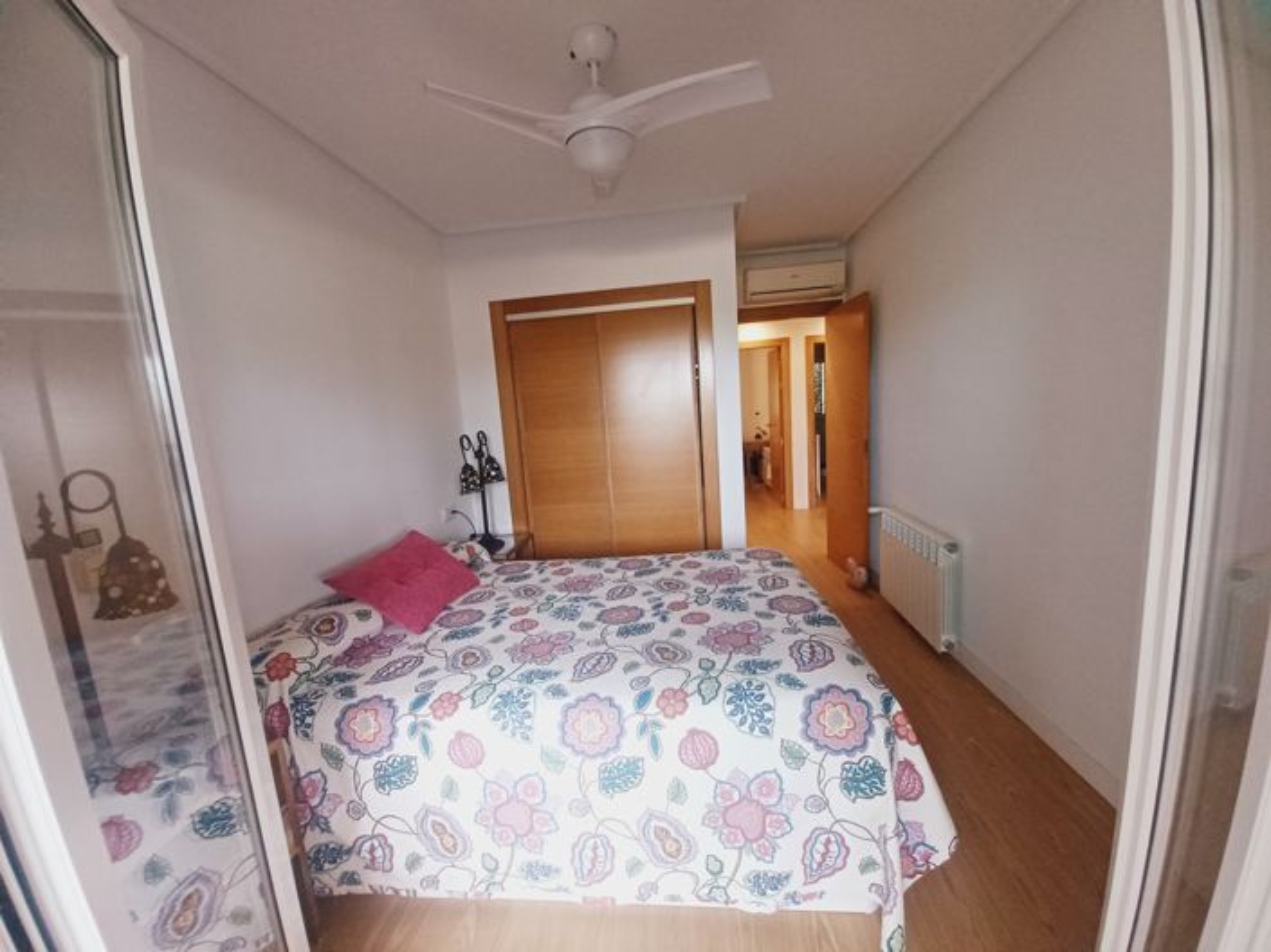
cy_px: 476
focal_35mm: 13
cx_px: 636
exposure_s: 1/50
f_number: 2.2
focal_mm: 1.42
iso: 125
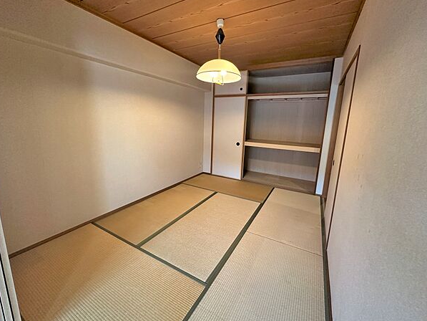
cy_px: 155
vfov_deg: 81.7
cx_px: 210
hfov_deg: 98.1
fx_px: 185
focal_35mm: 15
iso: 320
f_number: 2.2
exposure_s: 1/99
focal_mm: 2.22
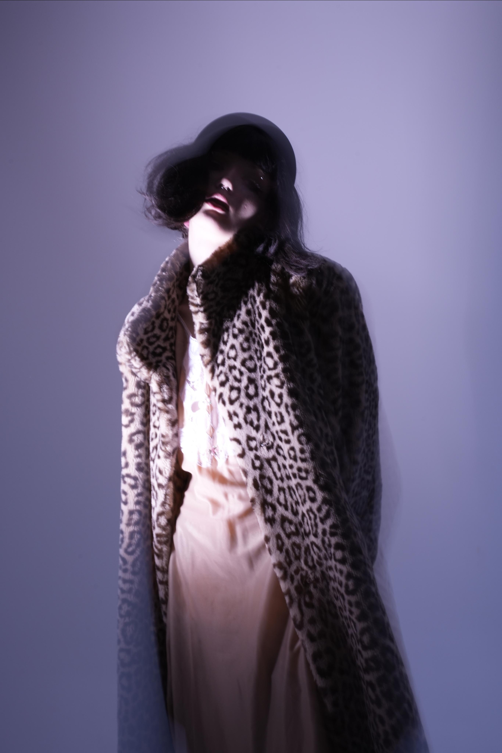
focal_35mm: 32
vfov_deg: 58.4
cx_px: 251
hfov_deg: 40.9
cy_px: 376
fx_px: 673
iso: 320
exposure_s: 1/3
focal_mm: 32.2
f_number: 13
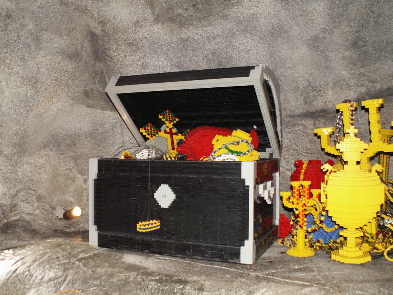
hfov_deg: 52.6
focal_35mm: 35
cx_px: 196
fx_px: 397
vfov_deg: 40.7
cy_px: 148
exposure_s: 1/40
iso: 160
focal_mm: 5.86
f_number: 2.8
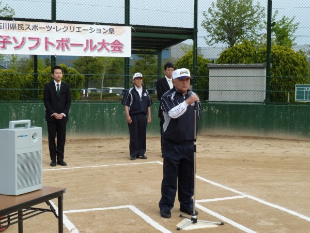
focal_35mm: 55
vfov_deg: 26.6
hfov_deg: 34.9
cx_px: 155
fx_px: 493
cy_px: 116
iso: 80
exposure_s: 1/320
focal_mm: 9.1
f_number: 3.9
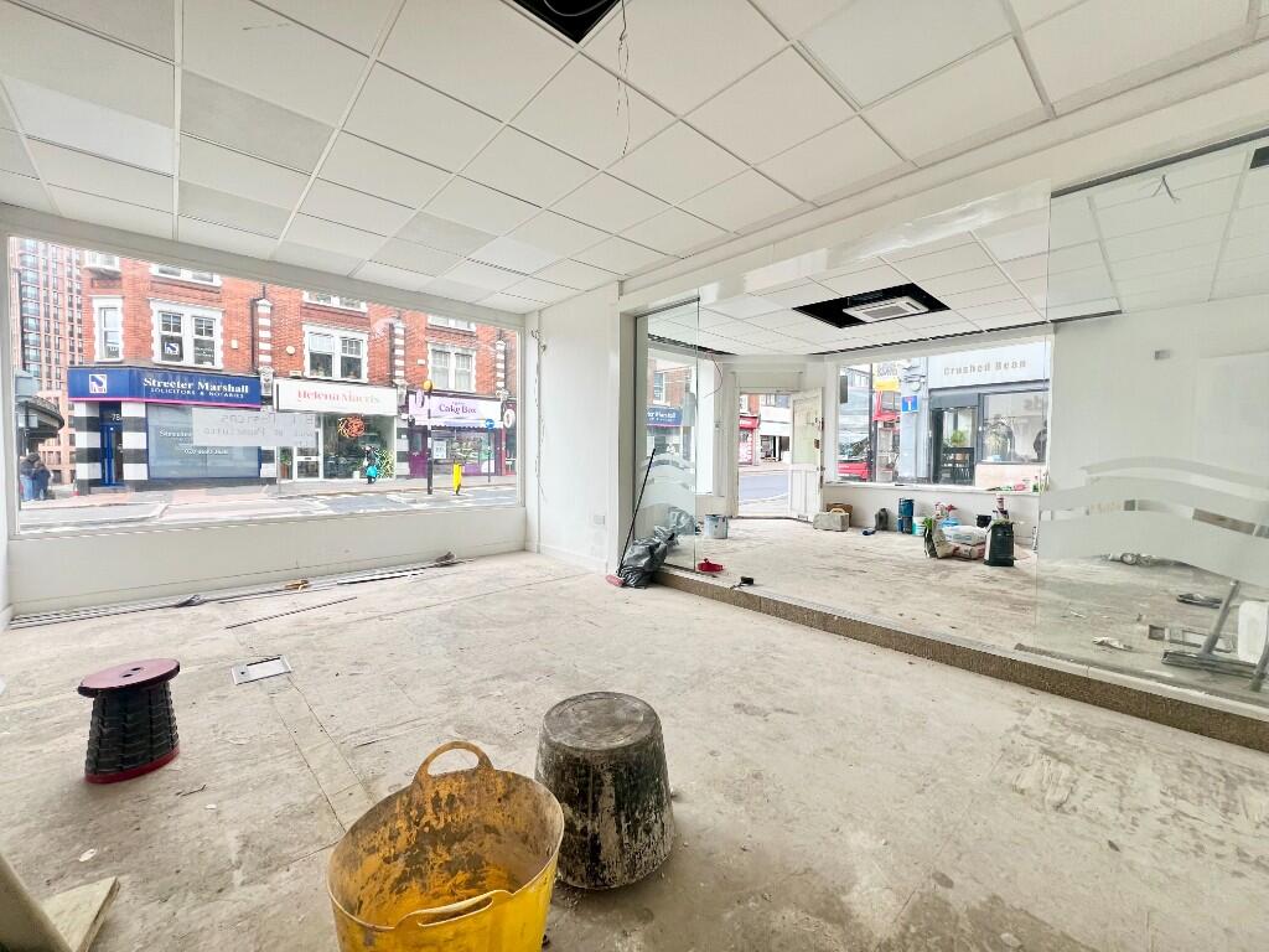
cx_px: 634
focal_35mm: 13
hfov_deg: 106.2
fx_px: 477
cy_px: 476
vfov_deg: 89.9
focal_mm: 1.57
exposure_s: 1/99
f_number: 1.8
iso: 64
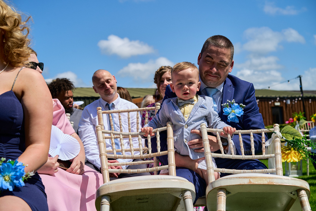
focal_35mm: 55
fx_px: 483
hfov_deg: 36.2
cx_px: 158
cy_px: 106
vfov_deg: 24.6
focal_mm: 55
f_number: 5.6
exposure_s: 1/160
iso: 200
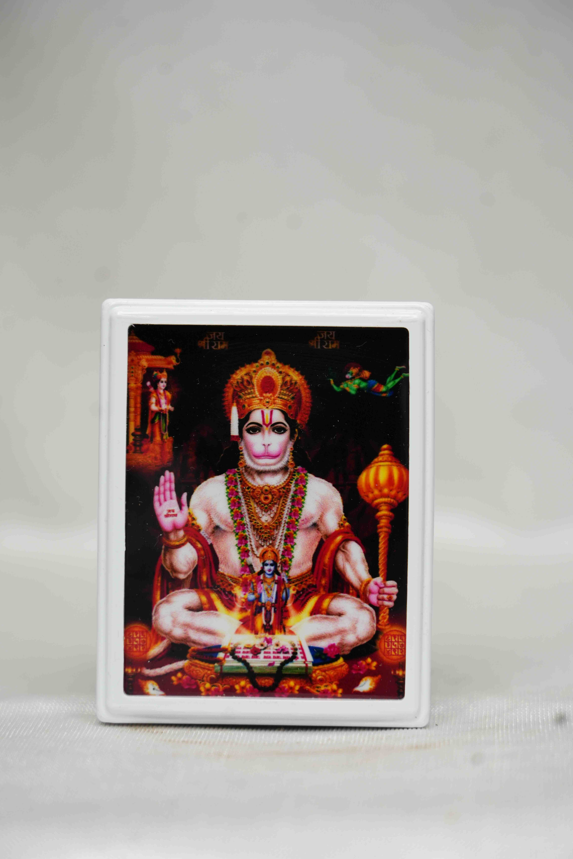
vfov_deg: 19.3
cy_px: 426
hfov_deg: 12.9
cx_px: 289
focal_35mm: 106
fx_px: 2531
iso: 250
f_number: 5
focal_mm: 105
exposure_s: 1/80
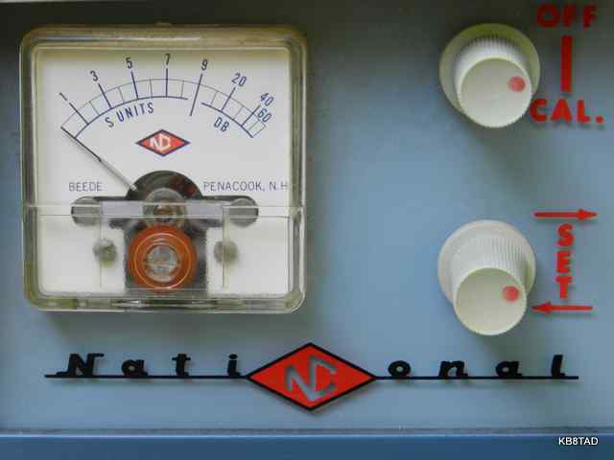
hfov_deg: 15.2
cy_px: 230
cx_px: 307
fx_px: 2306
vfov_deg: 11.4
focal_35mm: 130
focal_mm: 23.1
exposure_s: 1/30
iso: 160
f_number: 5
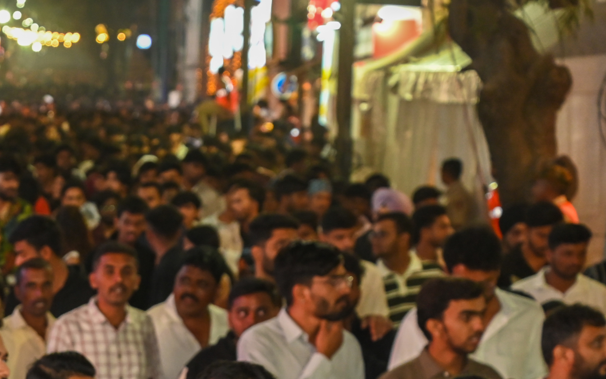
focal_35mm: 147
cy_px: 450
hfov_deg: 13.9
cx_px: -55
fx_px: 2428
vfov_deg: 8.8
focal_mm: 62
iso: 2000
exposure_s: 1/100
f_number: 5.6
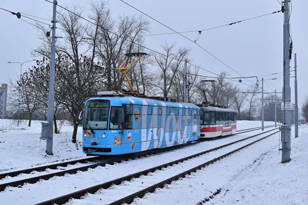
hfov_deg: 46.4
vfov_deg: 31.9
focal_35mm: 42
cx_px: 154
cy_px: 102
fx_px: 359
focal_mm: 28
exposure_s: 1/320
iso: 320
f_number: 7.1
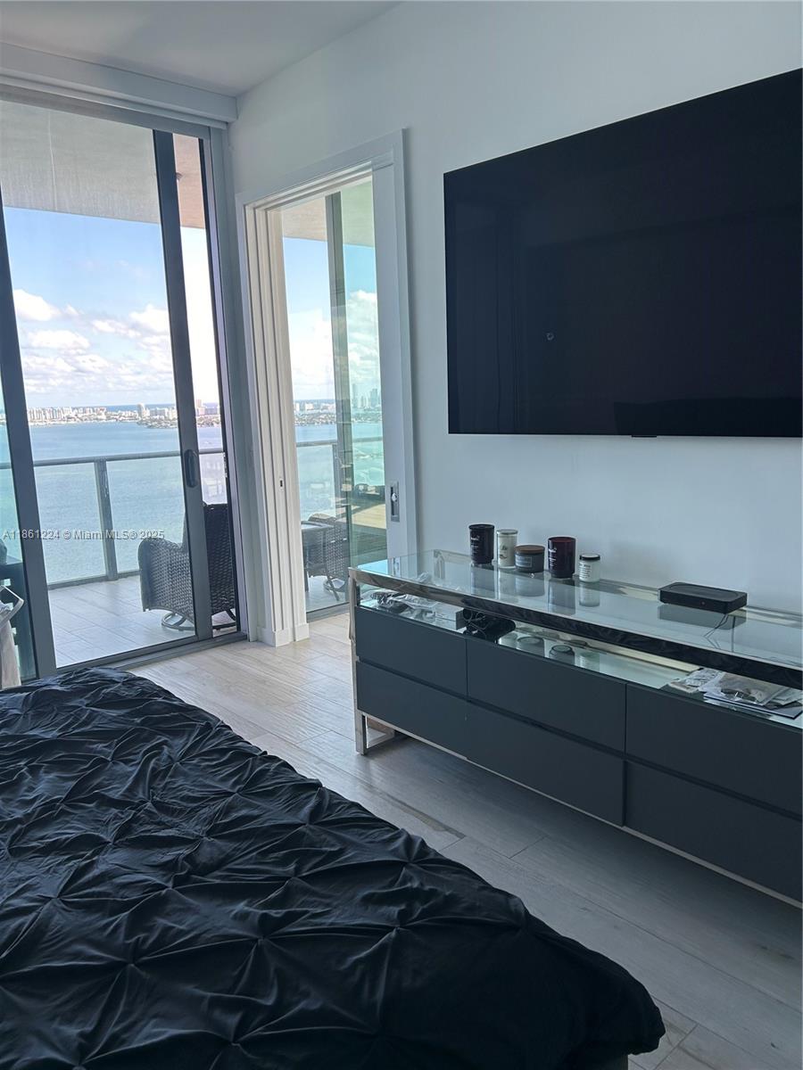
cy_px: 535
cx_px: 402
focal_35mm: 26
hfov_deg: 53.1
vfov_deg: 67.3
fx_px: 804
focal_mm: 5.7
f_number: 1.5
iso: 50
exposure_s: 1/389
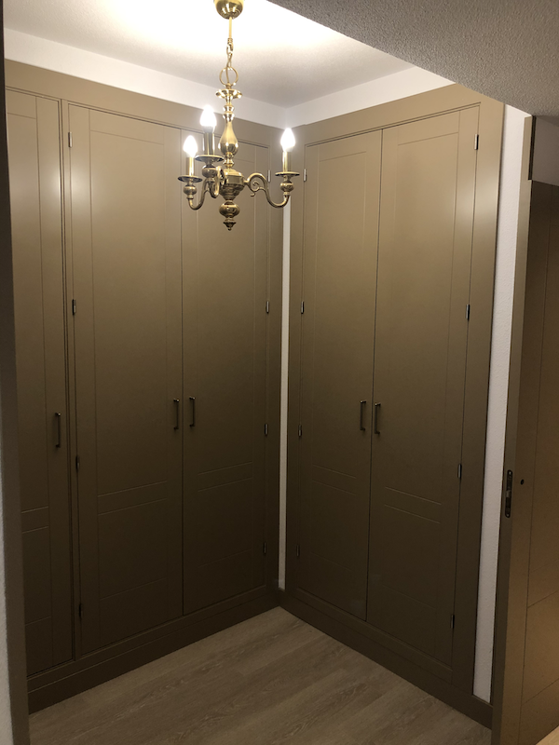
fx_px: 603
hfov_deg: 49.7
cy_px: 372
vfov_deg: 63.4
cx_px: 280
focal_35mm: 28
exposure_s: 1/20
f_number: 1.8
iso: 40
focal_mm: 3.99
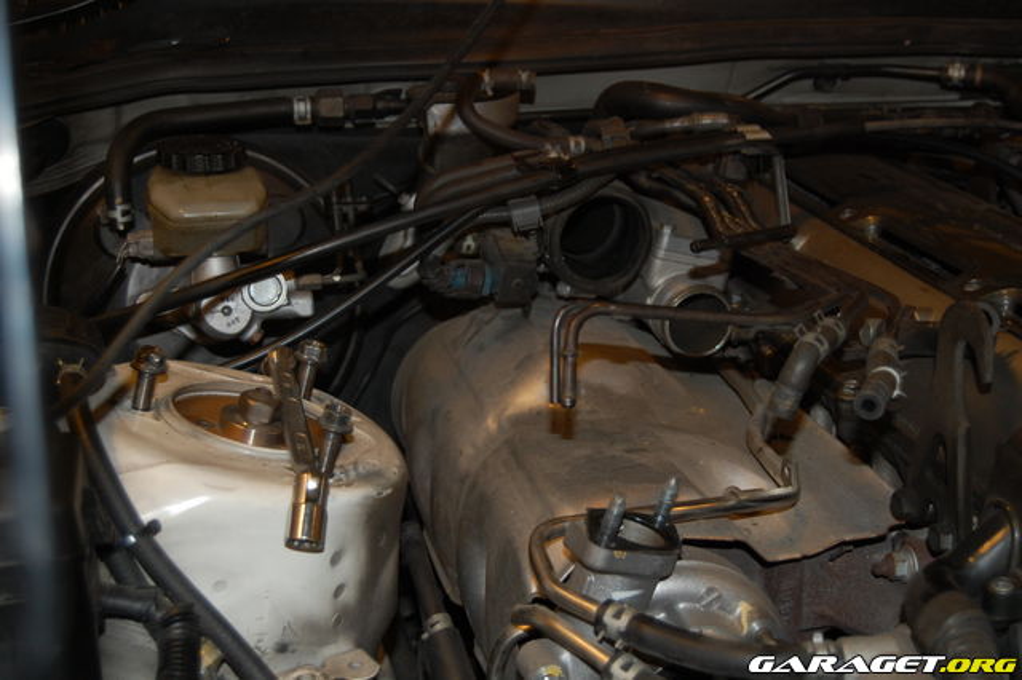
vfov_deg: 23.8
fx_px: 1617
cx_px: 511
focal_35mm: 57
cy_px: 340
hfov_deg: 35.1
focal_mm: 38
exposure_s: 1/60
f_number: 5
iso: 400
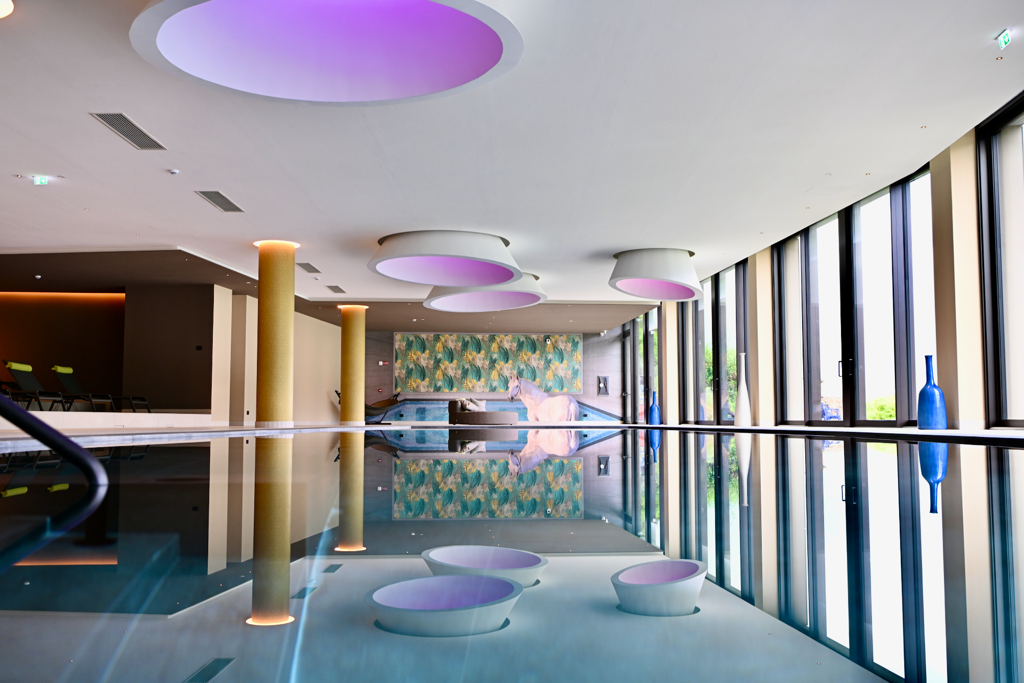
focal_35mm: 32
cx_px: 512
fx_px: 910
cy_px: 342
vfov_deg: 41.1
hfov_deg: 58.7
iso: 400
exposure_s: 1/80
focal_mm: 32
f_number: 4
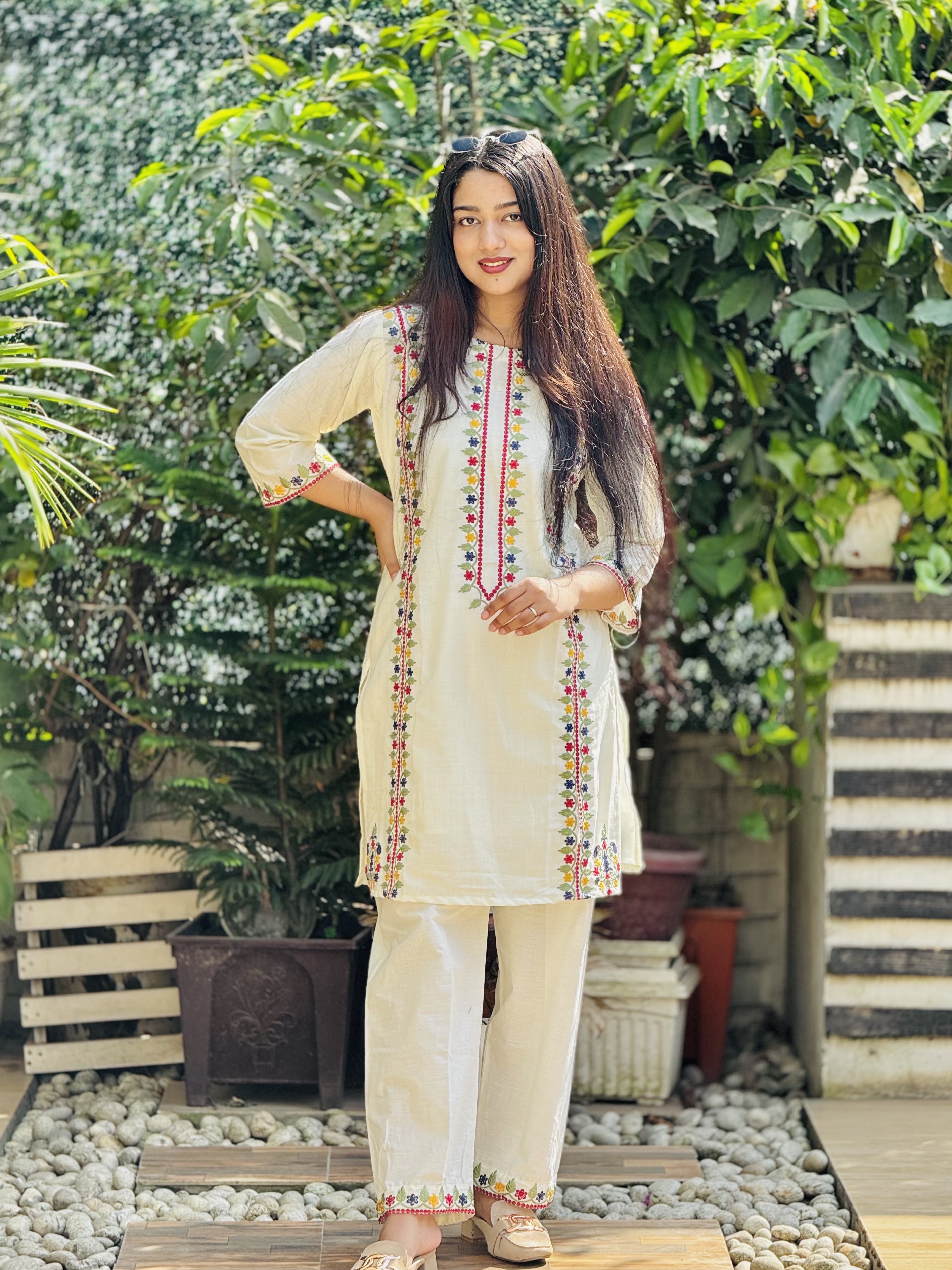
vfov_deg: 15.4
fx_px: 4694
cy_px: 655
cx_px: 478
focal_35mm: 128
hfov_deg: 11.6
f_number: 2.8
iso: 50
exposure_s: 1/341
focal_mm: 15.66
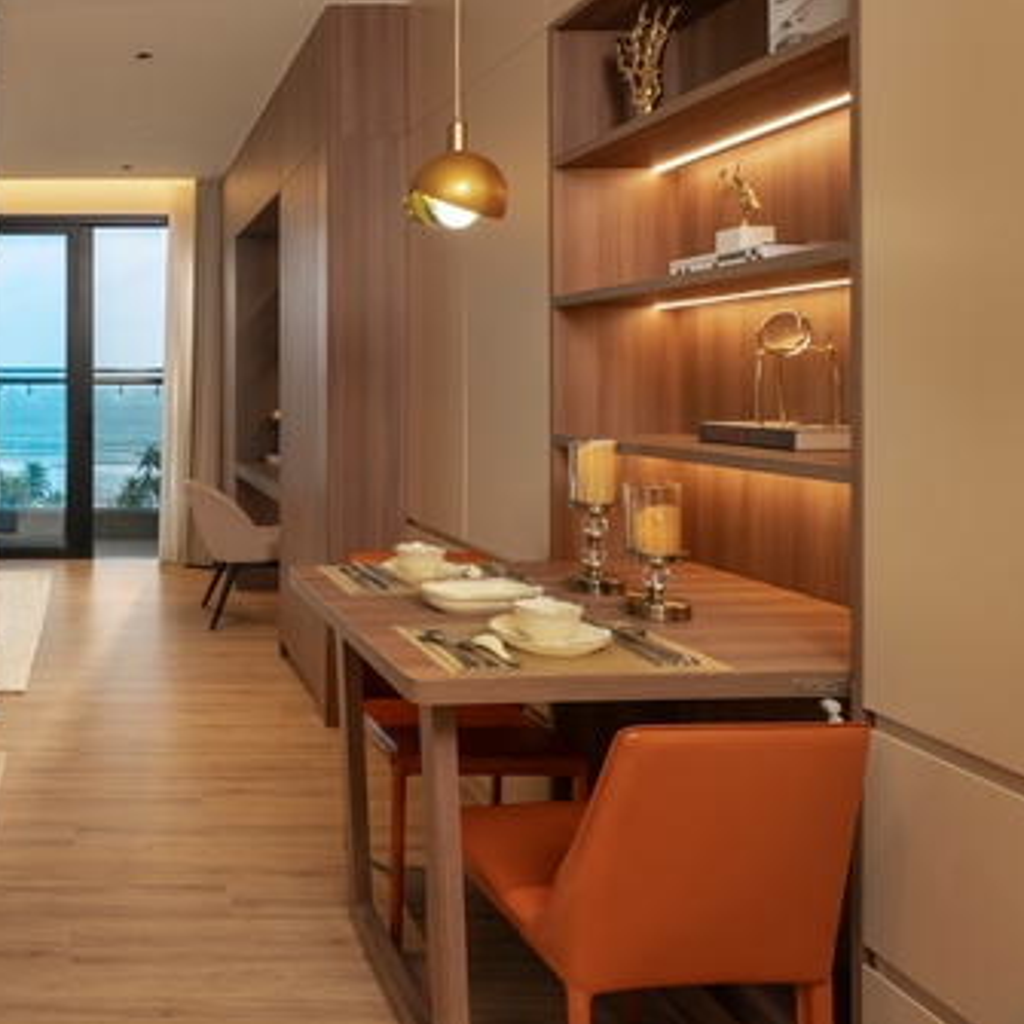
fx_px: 870
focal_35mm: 26
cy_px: 378
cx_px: 79
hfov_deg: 52.6
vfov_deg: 60.1
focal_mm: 16
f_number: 7.1
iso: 640
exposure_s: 1/25
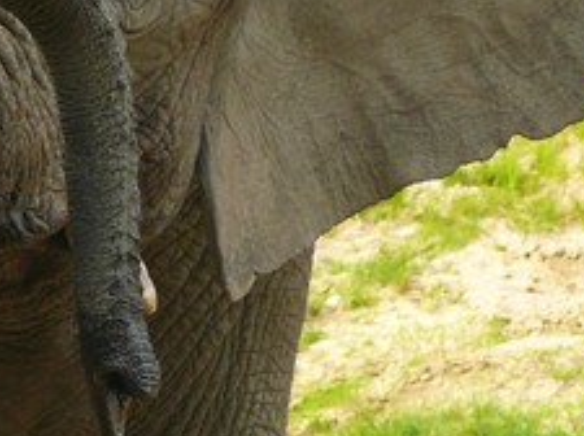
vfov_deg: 1.7
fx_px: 14553
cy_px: 143
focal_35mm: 864
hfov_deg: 2.3
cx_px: 60
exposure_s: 1/125
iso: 100
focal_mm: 54.7
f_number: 4
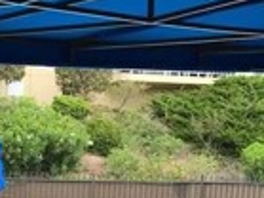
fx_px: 983
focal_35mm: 129
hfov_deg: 14.9
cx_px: -25
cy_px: 333
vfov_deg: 10.9
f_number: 1.8
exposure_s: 1/587
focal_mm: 3.99
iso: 20
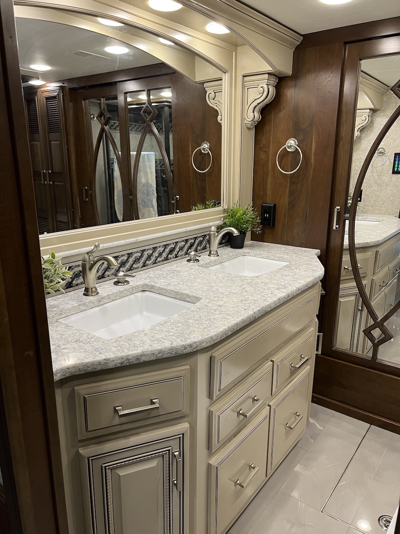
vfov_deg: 67.3
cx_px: 200
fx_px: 401
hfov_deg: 53.1
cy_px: 267
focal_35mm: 26
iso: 100
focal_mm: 5.7
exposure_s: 1/60
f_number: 1.5
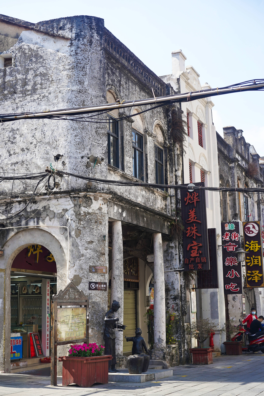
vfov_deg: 36.2
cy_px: 198
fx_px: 605
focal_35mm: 55
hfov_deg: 24.6
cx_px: 132
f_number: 5.6
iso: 200
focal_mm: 55
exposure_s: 1/400
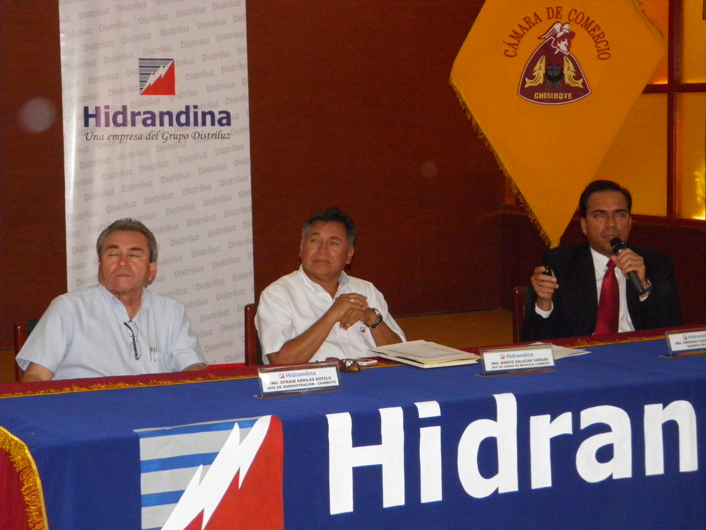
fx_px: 1632
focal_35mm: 80
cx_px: 353
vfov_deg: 18.4
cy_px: 265
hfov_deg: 24.4
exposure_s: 1/100
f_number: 3.9
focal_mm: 14.4
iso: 400
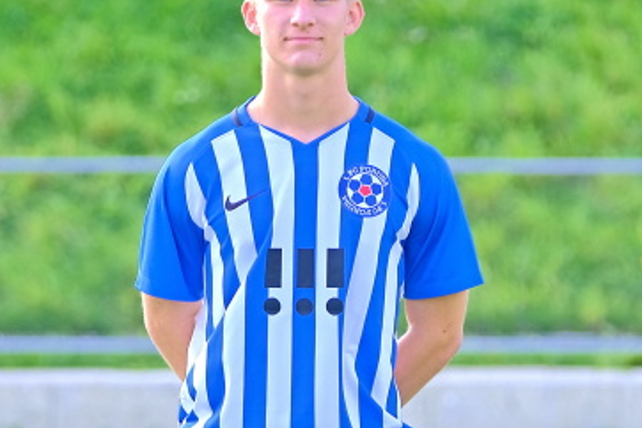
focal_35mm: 308
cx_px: 274
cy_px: 489
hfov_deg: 6.7
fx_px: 5490
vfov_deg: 4.4
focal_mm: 106
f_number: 2.8
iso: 320
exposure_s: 1/680
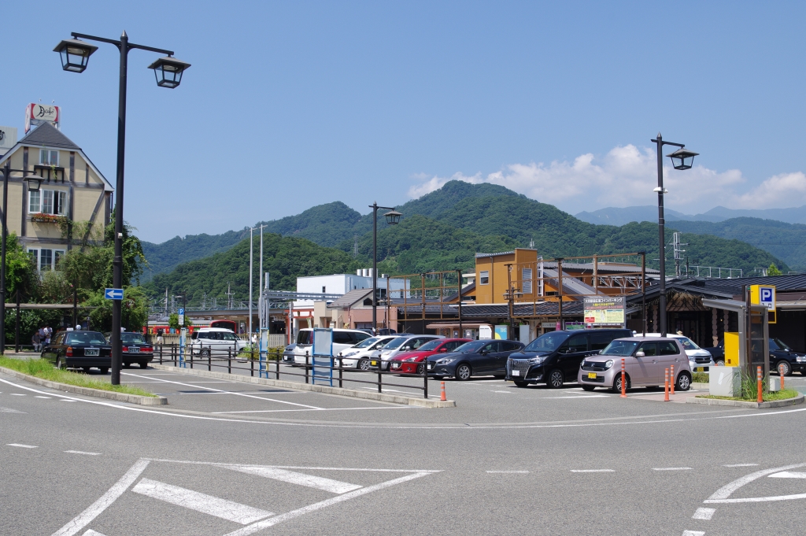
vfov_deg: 36.8
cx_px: 403
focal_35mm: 36
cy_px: 268
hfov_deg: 53.2
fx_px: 805
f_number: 11
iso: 100
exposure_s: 1/125
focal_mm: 24
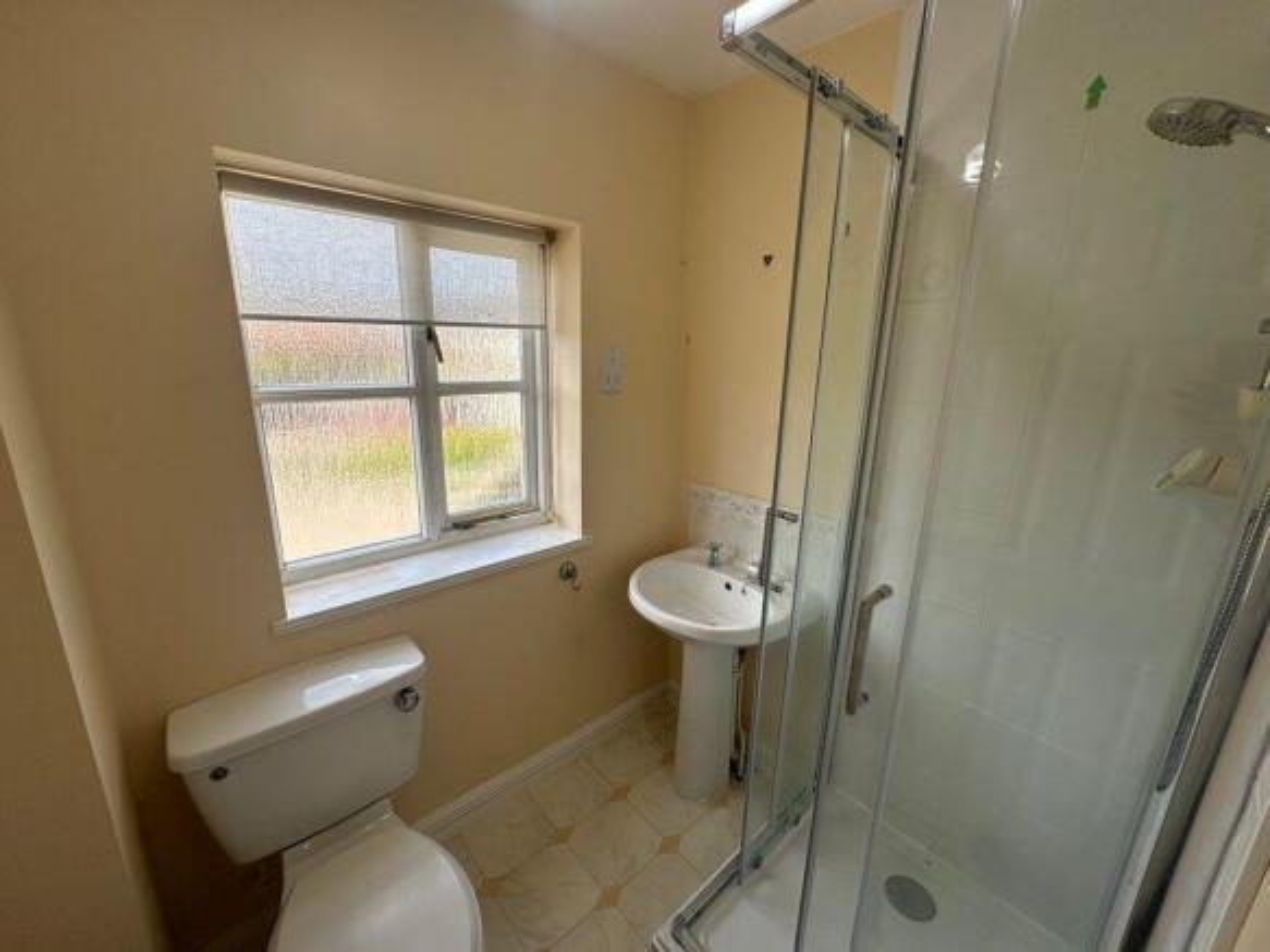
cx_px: 635
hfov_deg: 102.1
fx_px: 514
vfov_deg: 85.7
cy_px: 476
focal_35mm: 14
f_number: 2.2
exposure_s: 1/264
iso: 40
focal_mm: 2.22
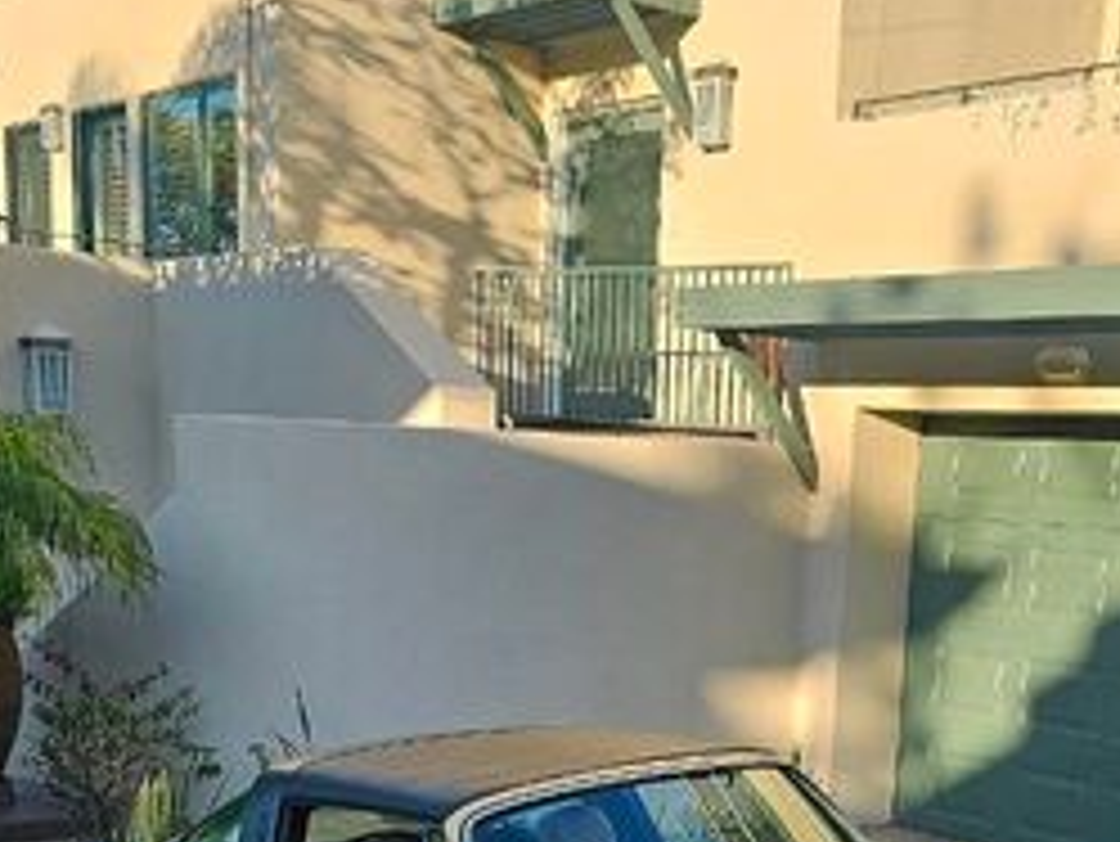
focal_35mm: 59
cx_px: 706
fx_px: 1910
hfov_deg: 32.5
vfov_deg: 23.4
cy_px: 914
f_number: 1.7
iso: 25
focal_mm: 6.3
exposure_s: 1/719
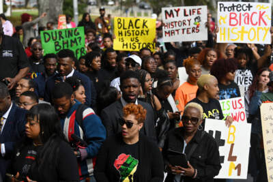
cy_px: 91
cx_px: 136
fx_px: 592
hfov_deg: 26.0
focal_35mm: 78
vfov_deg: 17.5
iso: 125
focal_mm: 78
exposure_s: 1/1250
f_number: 3.5
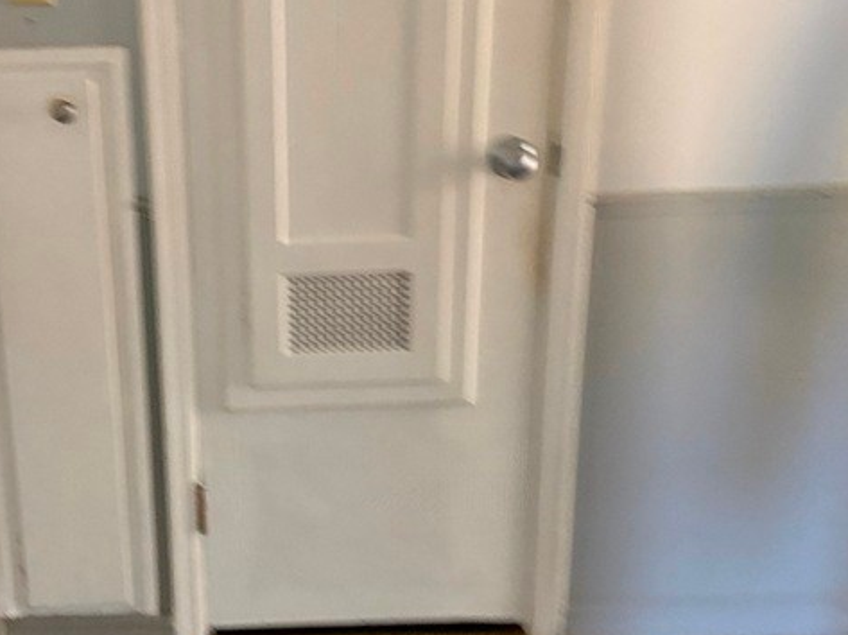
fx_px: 1273
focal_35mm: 52
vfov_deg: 28.0
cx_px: 247
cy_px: 366
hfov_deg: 36.3
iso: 800
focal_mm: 6.76
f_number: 1.78
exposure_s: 1/51
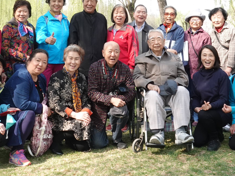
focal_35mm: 62
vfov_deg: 22.9
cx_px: 147
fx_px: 421
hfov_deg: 31.1
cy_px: 12
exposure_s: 1/100
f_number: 8
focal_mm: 8.8
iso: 320
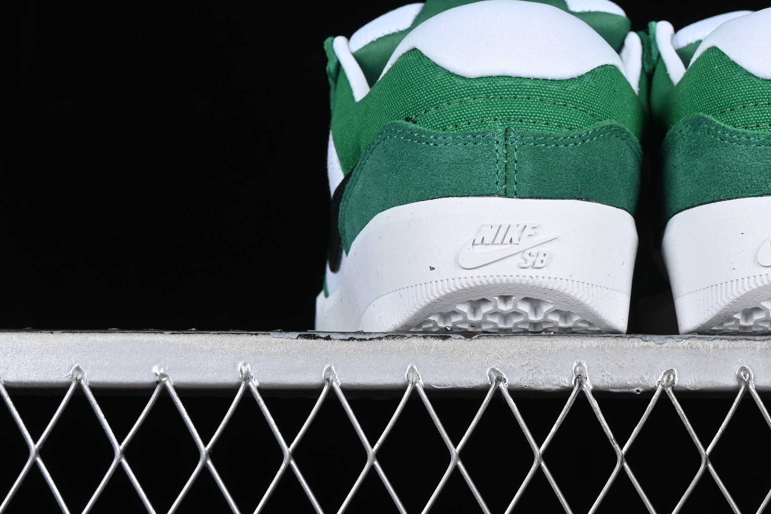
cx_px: 648
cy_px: 54
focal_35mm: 137
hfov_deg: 14.9
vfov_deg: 10.0
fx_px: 2934
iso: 160
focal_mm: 50
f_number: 8
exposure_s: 1/80
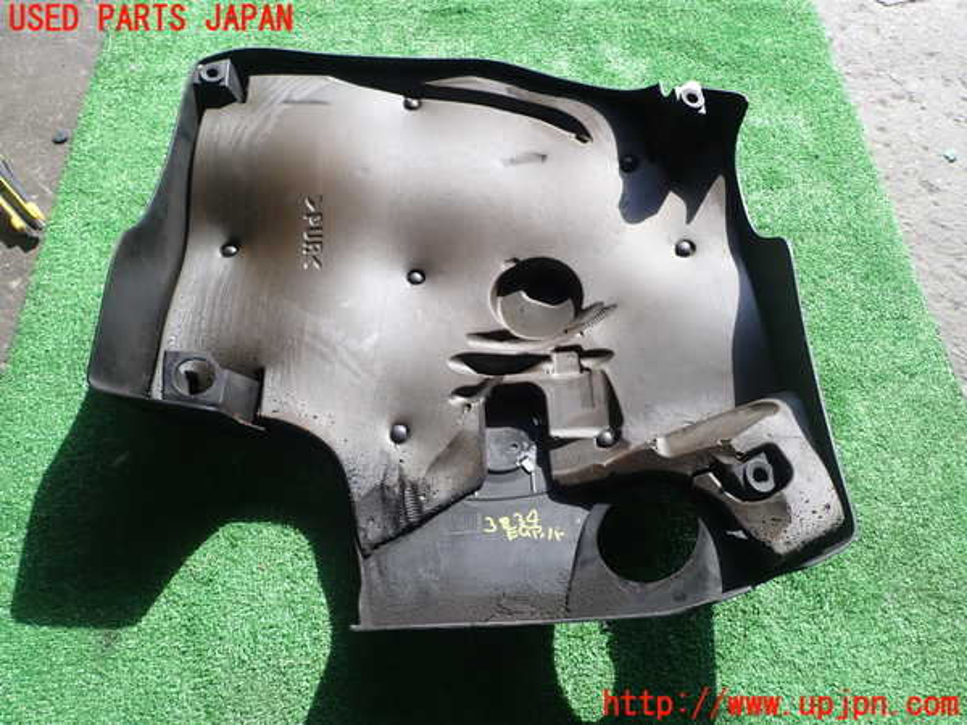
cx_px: 484
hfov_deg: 69.4
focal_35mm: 25
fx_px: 698
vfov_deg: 54.9
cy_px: 362
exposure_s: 1/500
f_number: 2.8
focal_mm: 4.5
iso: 100
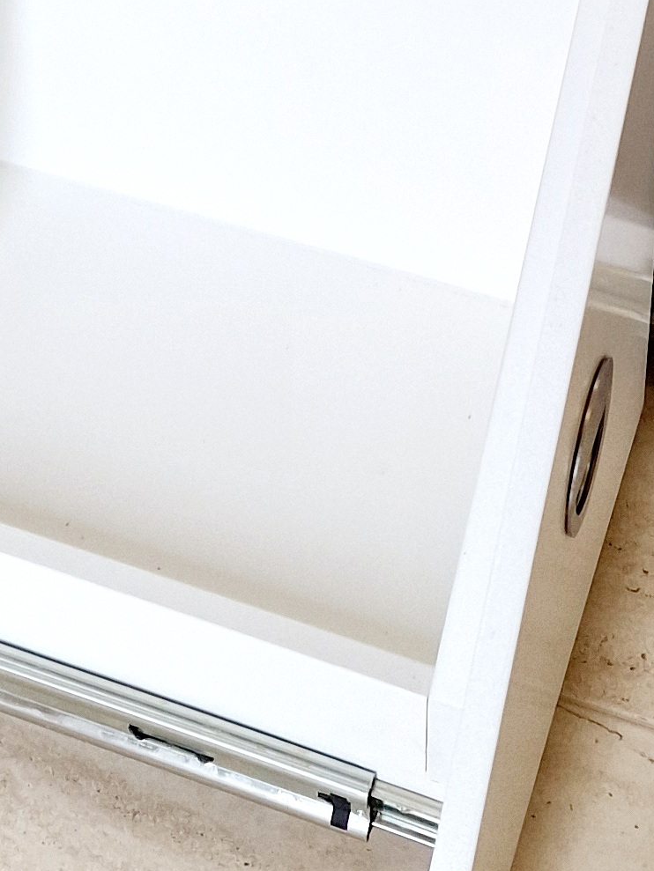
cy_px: -431
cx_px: 293
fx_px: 2342
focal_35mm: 93
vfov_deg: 18.7
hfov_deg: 15.9
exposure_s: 1/100
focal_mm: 6.4
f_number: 1.8
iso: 100
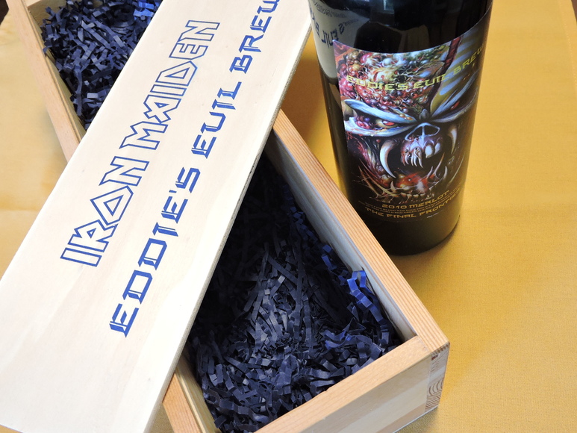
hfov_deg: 52.6
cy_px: 216
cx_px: 288
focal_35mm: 35
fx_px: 583
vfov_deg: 40.7
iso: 400
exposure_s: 1/25
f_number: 3.8
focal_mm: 6.3
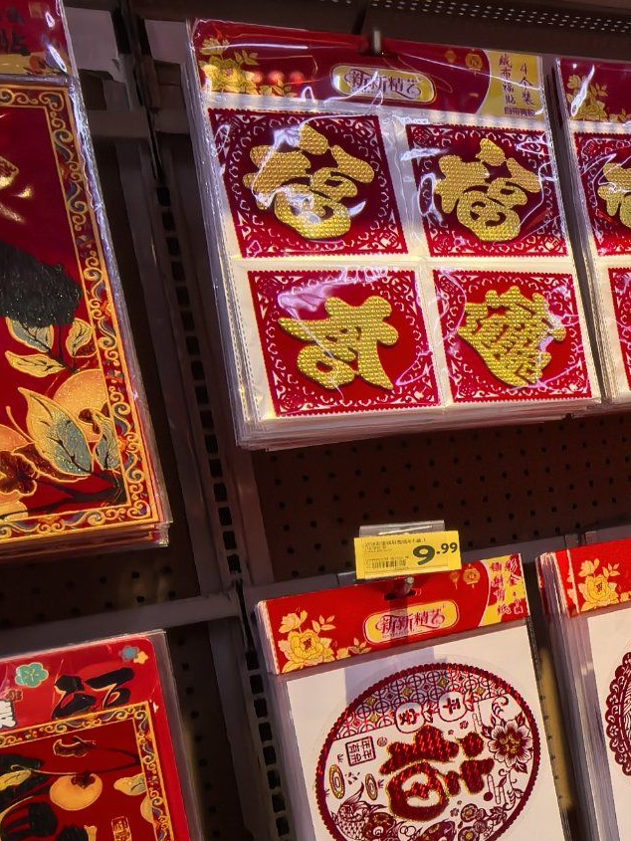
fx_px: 1021
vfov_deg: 44.7
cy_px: 476
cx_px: 967
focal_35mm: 42
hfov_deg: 25.2
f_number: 2.2
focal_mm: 1.95
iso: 64
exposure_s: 1/100
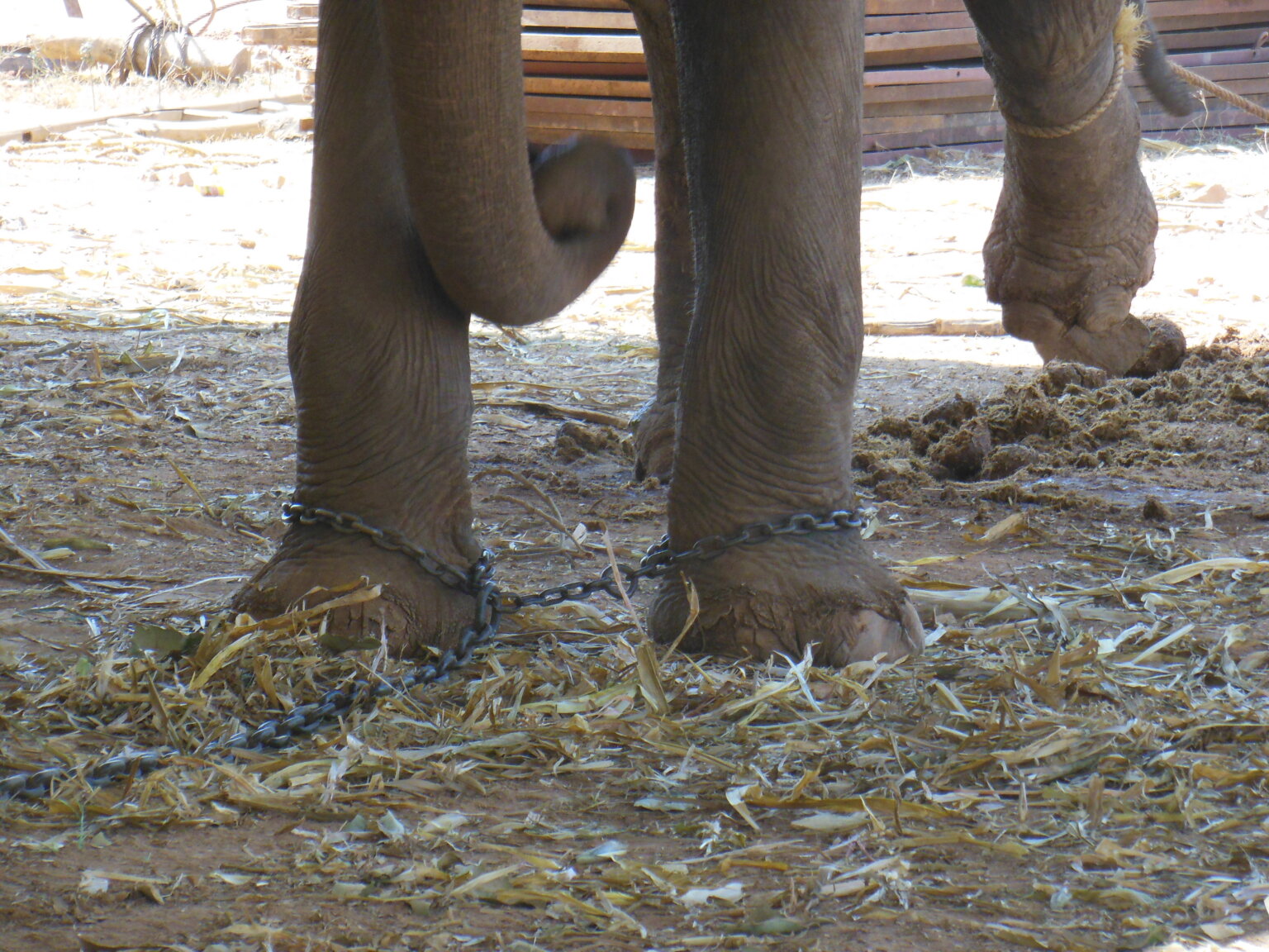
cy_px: 476
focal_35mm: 255
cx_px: 634
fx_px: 9348
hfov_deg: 7.8
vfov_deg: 5.8
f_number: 5.9
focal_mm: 45.4
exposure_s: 1/200
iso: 400
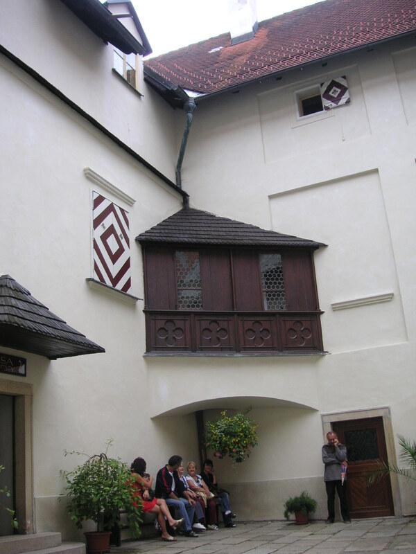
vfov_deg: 50.1
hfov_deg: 38.7
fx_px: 593
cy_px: 277
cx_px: 208
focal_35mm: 37
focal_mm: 6.1
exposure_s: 1/250
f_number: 2.8
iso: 50
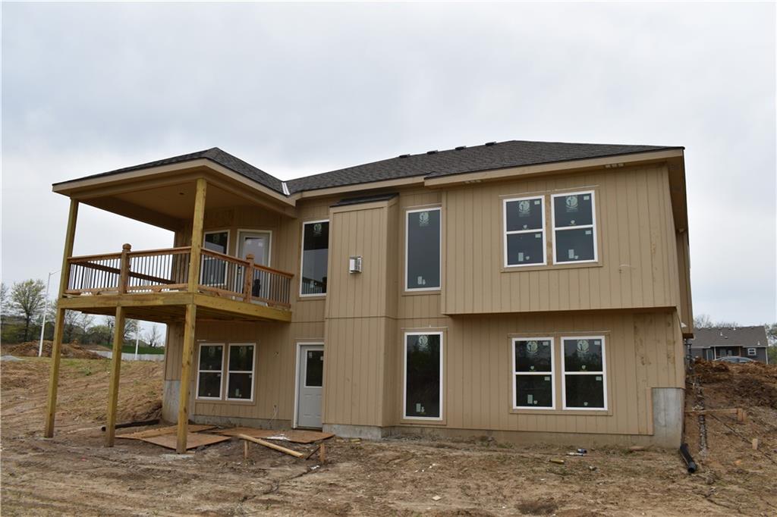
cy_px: 258
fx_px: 647
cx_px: 388
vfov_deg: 43.6
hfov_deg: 61.9
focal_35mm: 30
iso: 100
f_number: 9
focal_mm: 20
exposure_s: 1/320
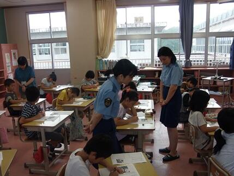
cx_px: 117
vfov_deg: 43.0
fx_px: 223
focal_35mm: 33
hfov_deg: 55.3
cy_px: 88
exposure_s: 1/50
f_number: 3.4
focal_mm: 5.9
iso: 100
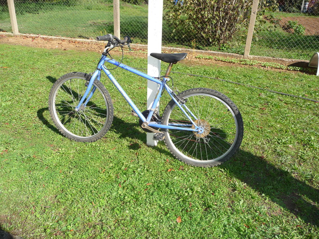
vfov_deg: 49.7
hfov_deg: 63.4
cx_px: 160
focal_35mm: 28
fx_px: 258
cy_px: 120
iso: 100
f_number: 3.3
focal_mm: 4.7
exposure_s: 1/640
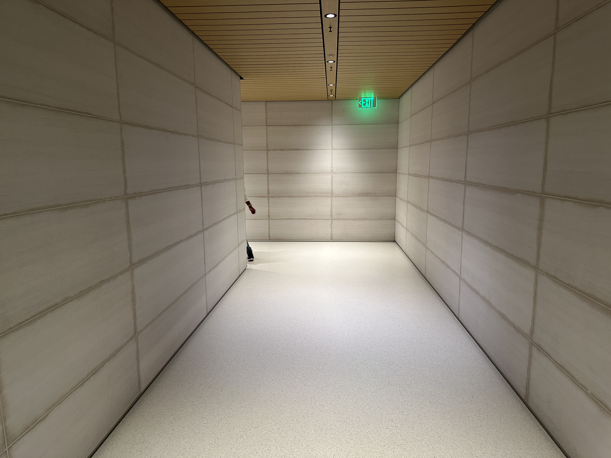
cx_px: 306
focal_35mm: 24
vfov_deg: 56.8
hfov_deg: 71.6
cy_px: 229
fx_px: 424
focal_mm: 6.86
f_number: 1.78
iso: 200
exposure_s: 1/60
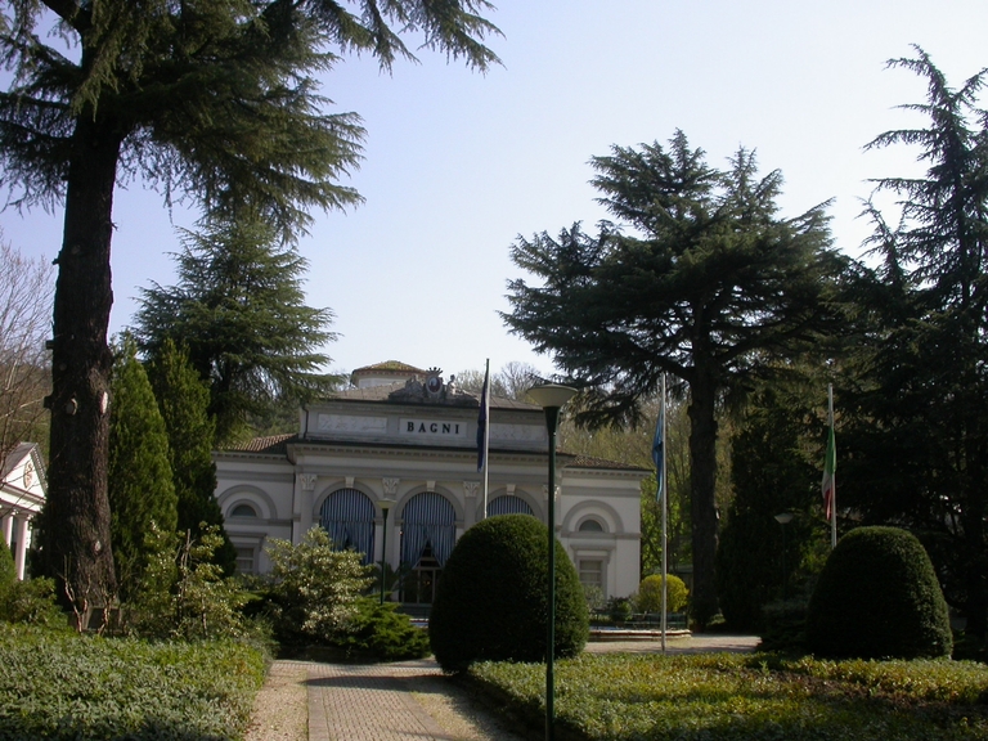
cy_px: 370
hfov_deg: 49.0
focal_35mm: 38
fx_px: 1085
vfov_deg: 37.7
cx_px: 494
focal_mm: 7.85
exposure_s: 1/288
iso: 100
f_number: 7.5
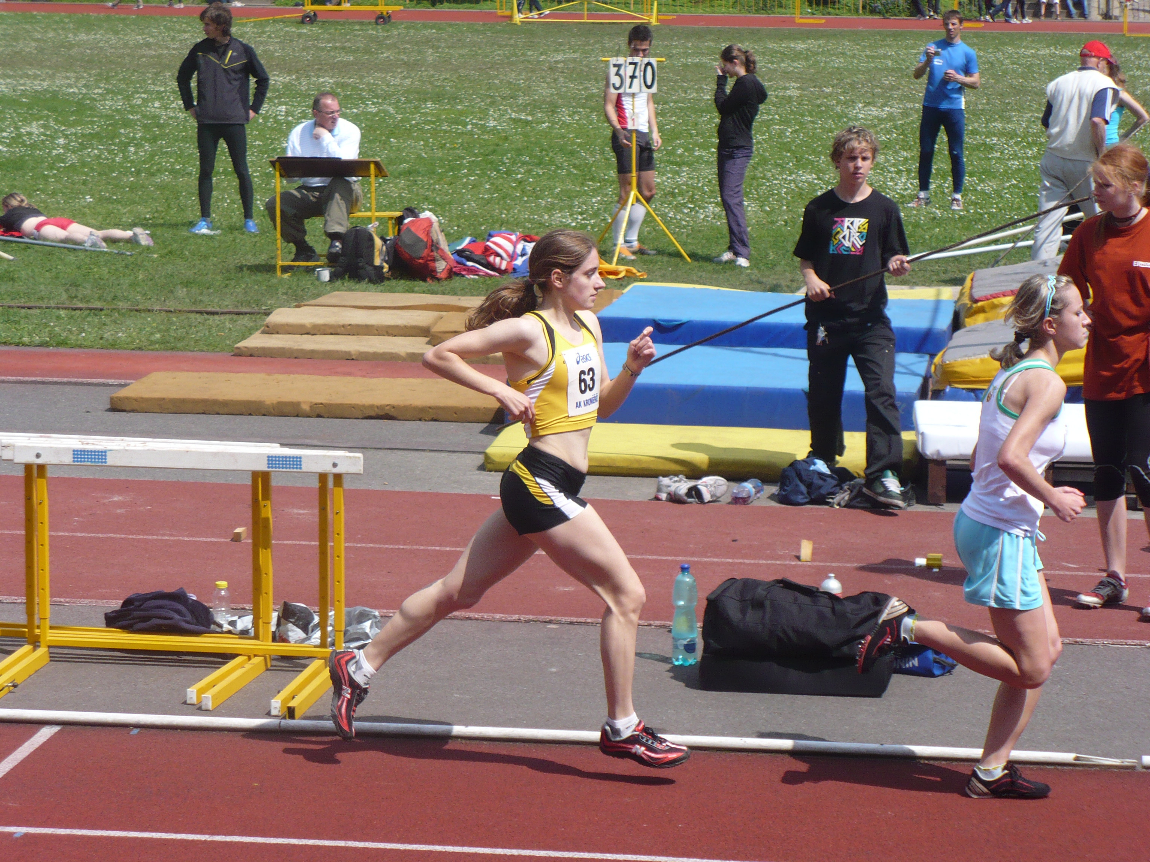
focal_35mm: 104
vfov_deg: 14.2
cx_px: 575
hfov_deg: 18.9
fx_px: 3455
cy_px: 431
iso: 100
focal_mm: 17.2
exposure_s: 1/1000
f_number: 3.5
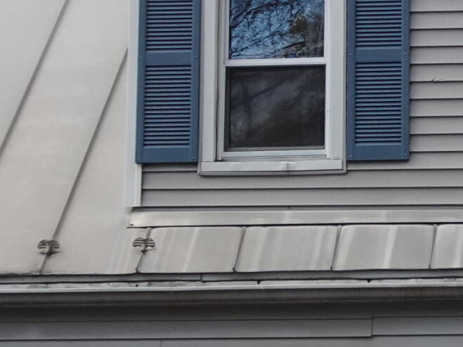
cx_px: 666
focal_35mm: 164
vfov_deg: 9.0
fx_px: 2193
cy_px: 180
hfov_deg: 11.6
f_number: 4
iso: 80
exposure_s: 1/100
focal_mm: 6.08
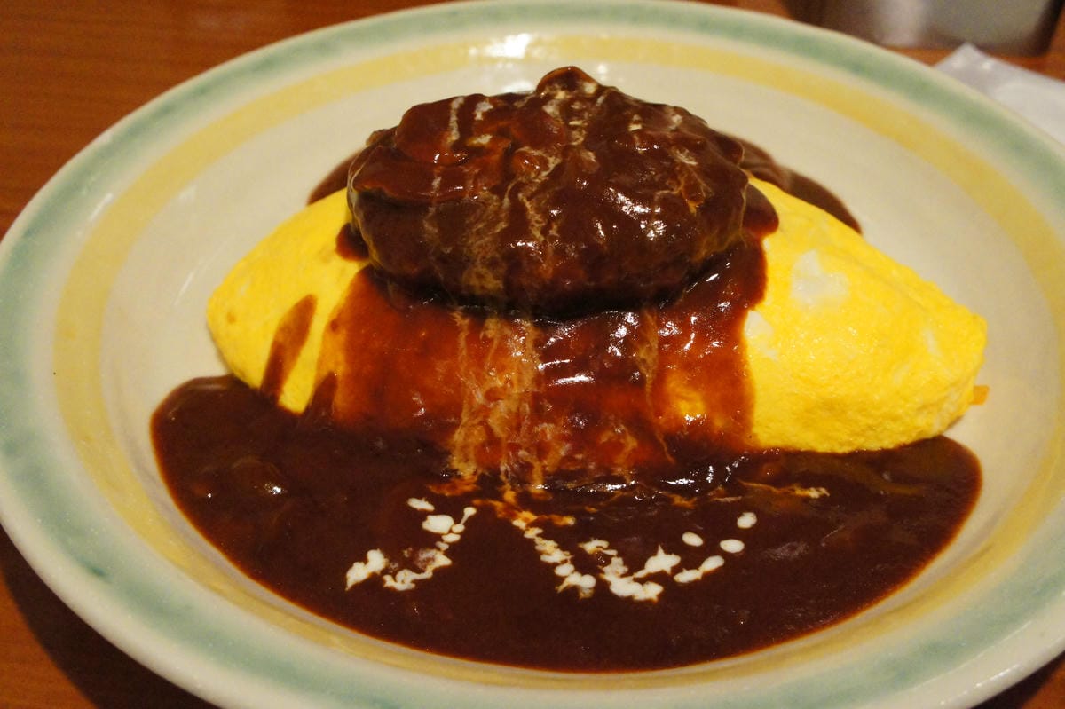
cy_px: 354
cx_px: 532
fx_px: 1094
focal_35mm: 37
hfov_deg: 51.9
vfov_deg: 35.9
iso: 6400
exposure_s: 1/60
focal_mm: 25
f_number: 6.3
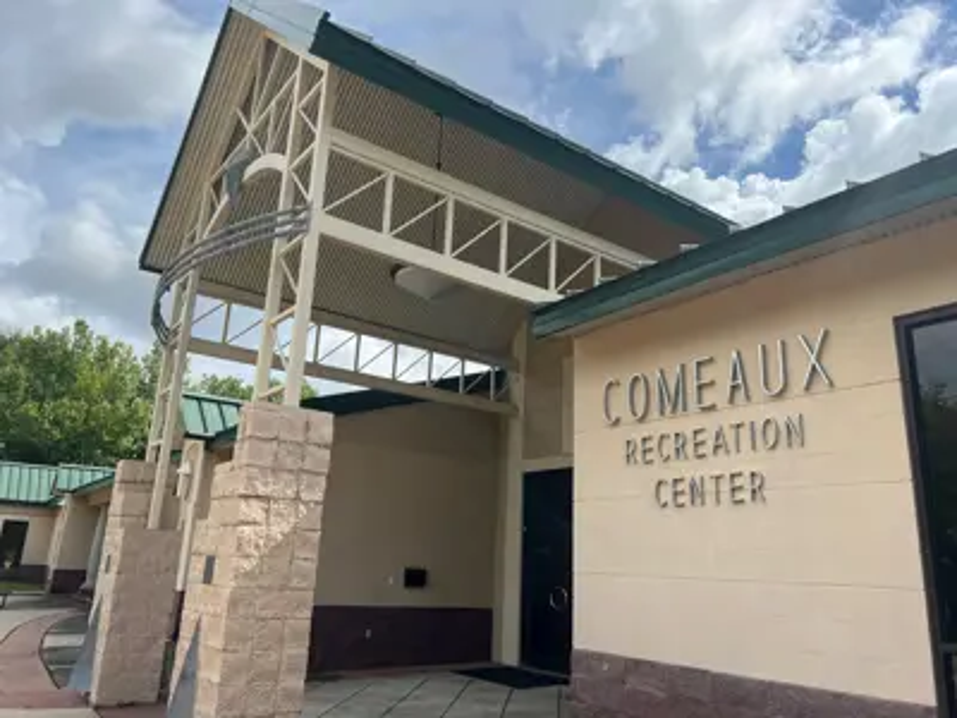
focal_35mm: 26
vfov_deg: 53.1
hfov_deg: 67.3
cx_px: 478
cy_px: 359
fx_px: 719
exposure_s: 1/4274
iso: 50
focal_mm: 5.7
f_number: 1.5
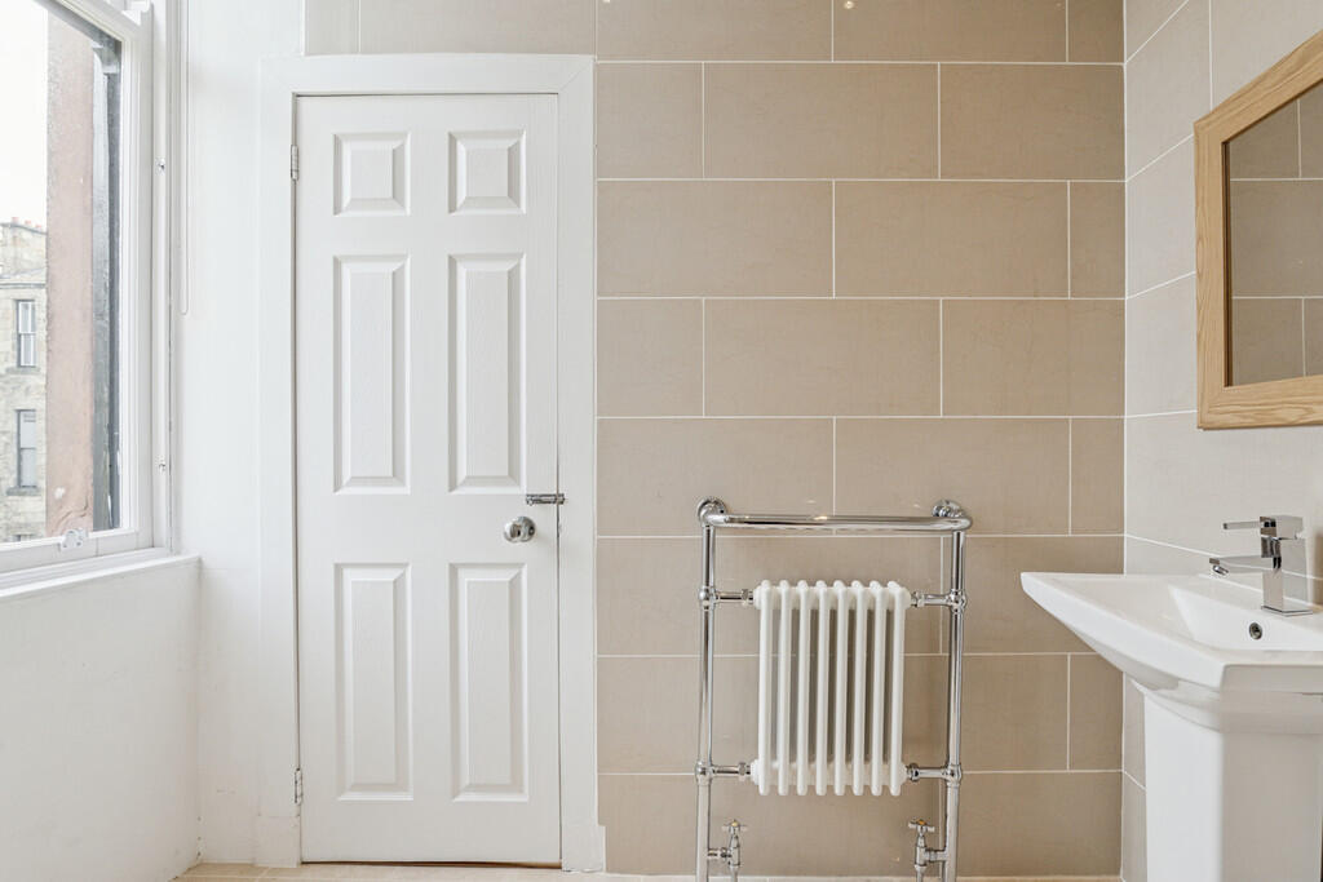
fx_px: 588
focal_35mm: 16
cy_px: 441
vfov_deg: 73.8
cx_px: 662
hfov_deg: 96.7
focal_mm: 16
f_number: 8
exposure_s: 1/100
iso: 800
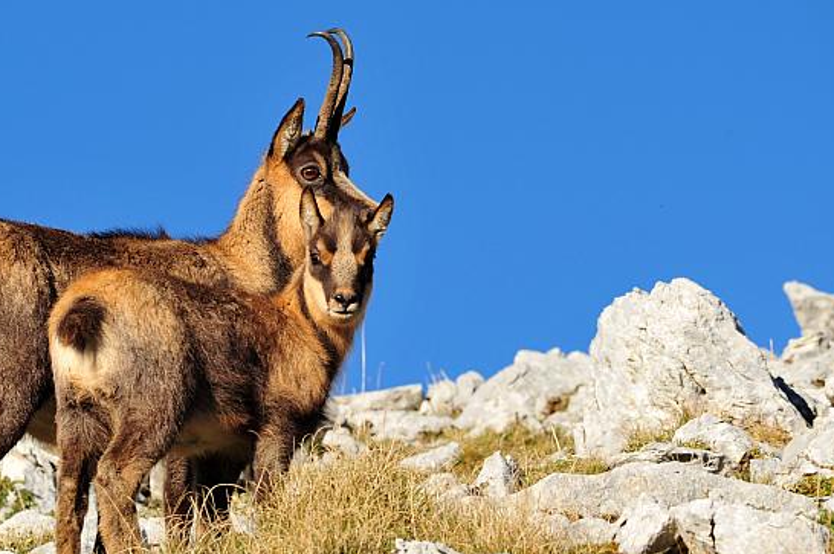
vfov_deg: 2.4
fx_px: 13355
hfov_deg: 3.6
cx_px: 345
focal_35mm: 577
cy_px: 257
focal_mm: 350
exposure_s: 1/400
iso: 320
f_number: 10
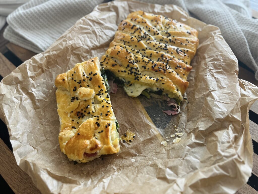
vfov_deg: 53.1
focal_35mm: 26
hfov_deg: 67.3
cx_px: 129
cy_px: 97
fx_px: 194
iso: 125
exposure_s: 1/99
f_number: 1.6
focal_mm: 5.1
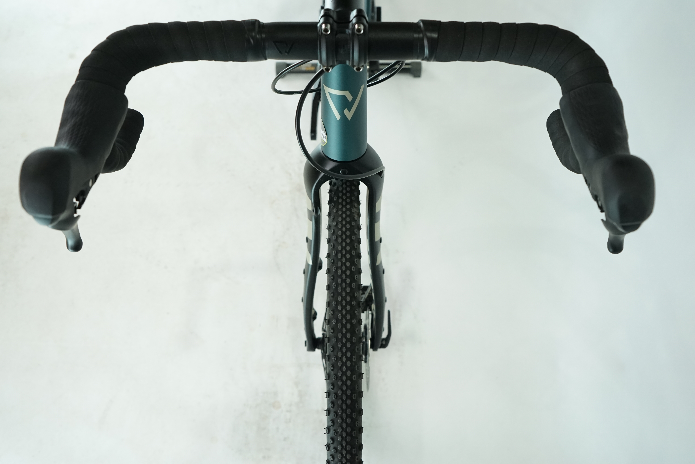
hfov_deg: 65.5
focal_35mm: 28
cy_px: 232
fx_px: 541
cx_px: 348
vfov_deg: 46.4
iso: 1600
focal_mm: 28
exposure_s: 1/200
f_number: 5.6
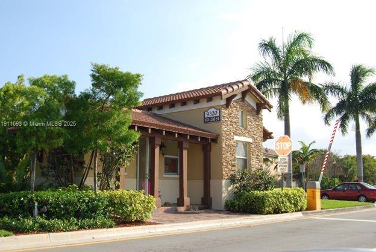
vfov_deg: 33.5
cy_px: 124
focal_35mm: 40
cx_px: 186
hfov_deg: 48.4
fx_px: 418
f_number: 7.1
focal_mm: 26
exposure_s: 1/200
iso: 100
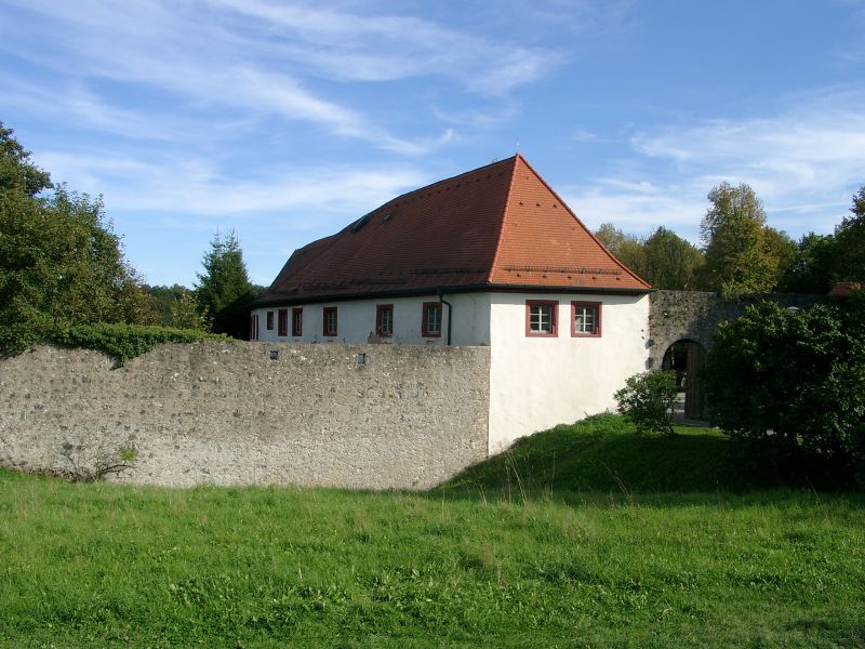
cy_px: 324
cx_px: 432
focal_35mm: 34
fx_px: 850
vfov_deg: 41.8
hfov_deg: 54.0
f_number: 4
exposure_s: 1/641
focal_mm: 7.13
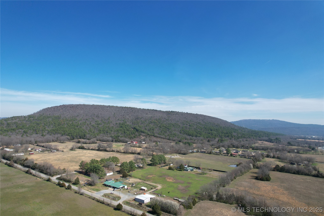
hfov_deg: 78.6
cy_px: 108
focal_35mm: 22
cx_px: 162
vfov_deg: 57.2
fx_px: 198
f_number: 2.8
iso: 100
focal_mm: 8.38
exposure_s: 1/1600
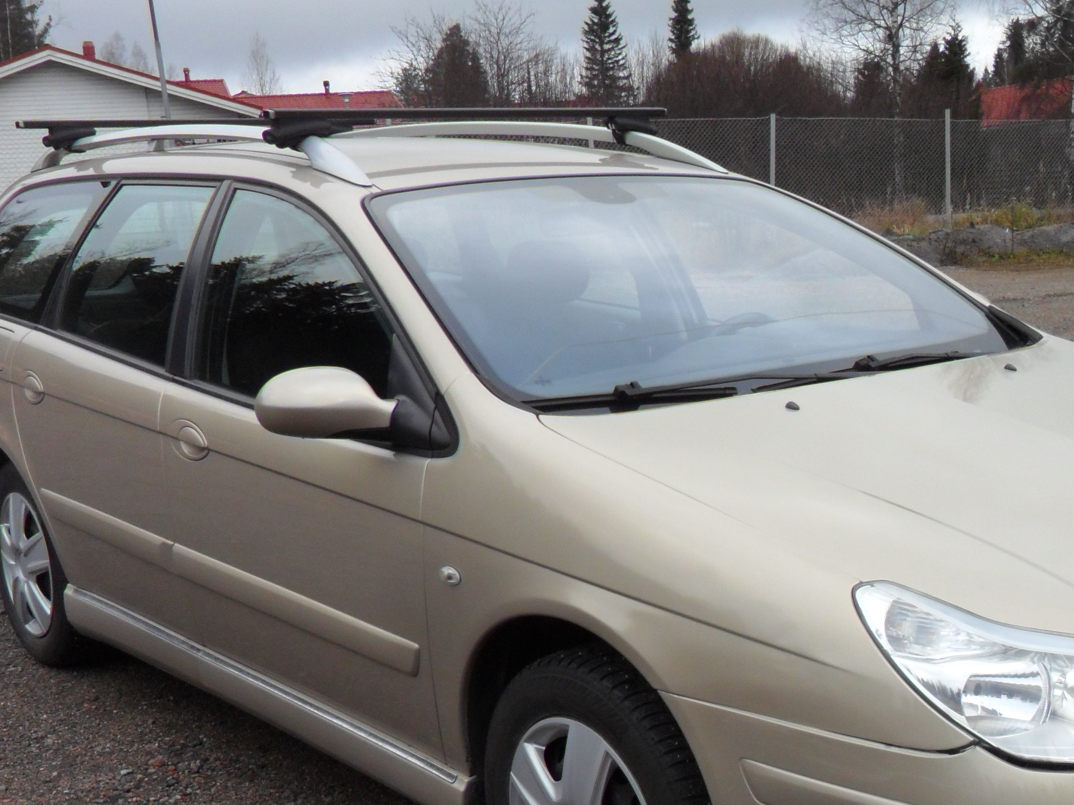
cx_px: 720
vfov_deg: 29.6
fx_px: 1489
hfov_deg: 39.2
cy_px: 649
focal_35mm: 48
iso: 80
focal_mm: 4.9
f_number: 3.5
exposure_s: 1/180
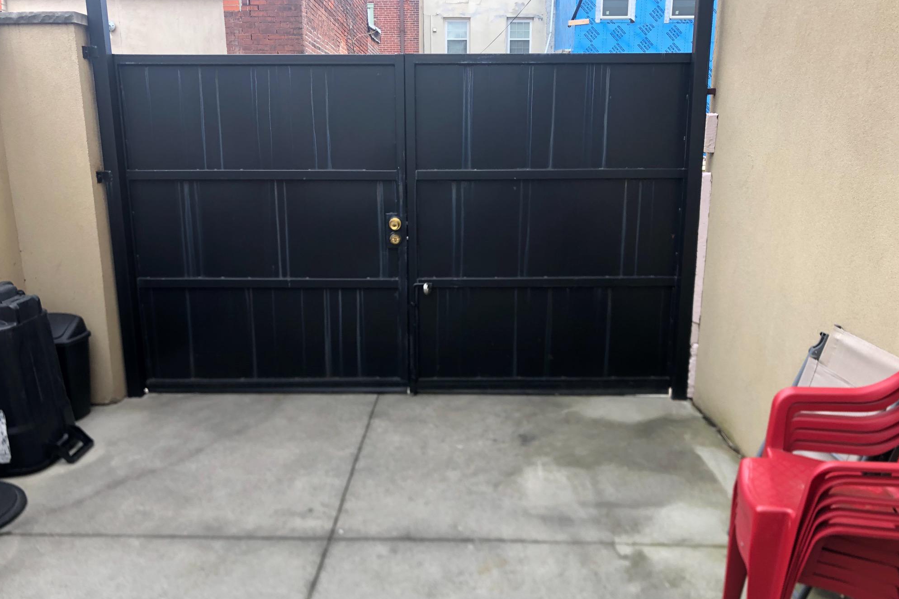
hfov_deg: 61.9
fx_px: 749
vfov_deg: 43.6
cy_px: 322
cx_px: 452
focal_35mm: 30
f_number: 1.8
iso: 25
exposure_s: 1/120
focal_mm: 3.99
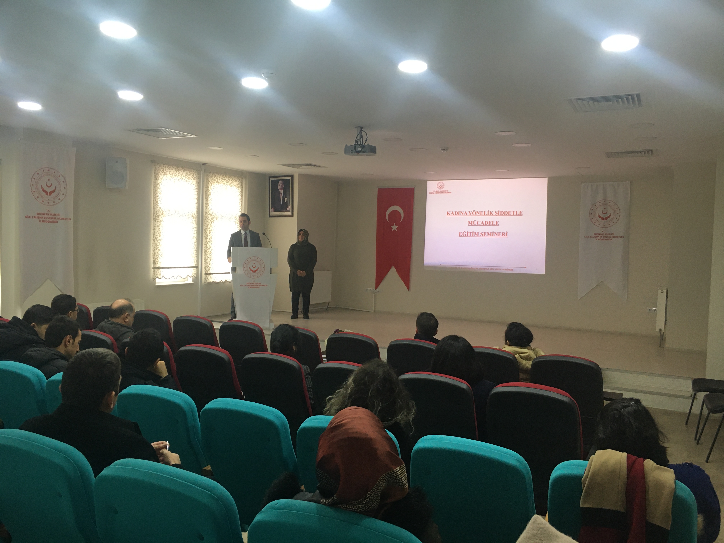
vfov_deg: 48.2
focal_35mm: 29
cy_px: 272
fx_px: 607
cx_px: 362
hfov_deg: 61.7
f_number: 2.2
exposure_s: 1/33
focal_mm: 4.15
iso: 100
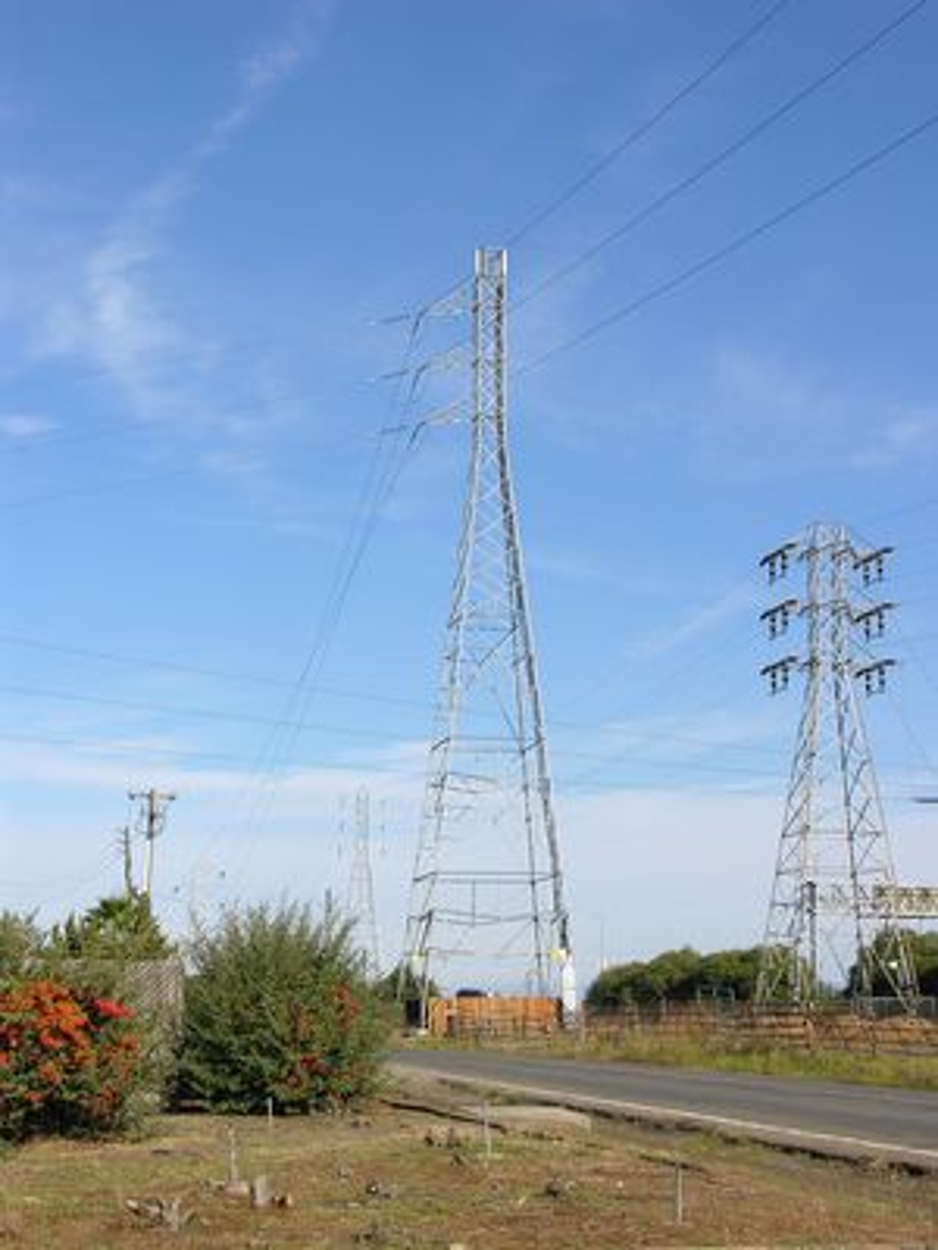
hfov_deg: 24.8
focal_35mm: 59
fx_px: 2132
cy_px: 625
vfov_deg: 32.7
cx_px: 469
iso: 50
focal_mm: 15
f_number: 7.1
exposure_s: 1/176
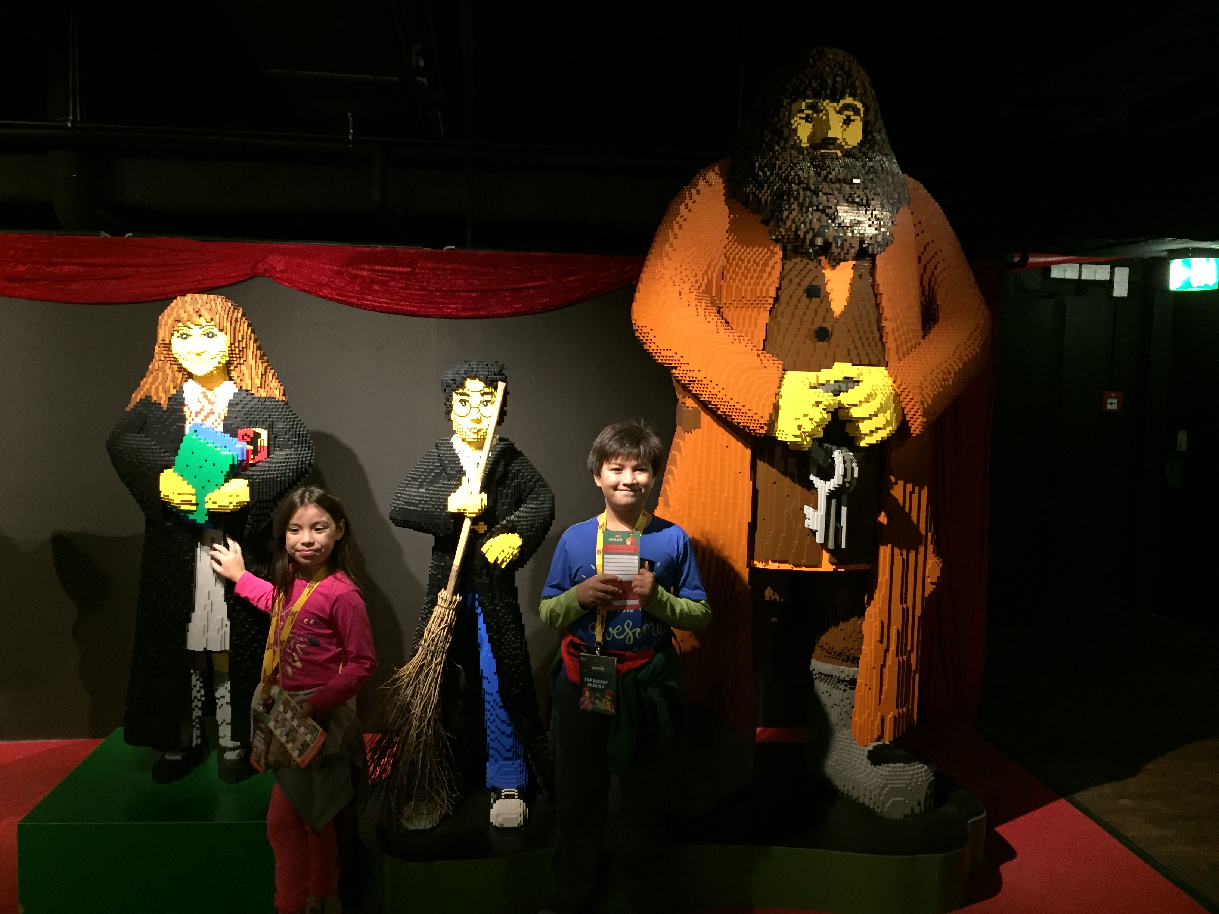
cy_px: 457
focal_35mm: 29
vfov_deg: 48.2
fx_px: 1021
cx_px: 610
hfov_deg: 61.7
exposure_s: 1/17
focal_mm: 4.15
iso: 250
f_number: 2.2
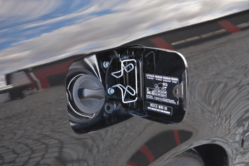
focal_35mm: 58
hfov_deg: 34.5
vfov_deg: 23.4
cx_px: 123
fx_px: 401
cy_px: 82
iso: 640
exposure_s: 1/60
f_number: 4.8
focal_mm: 38
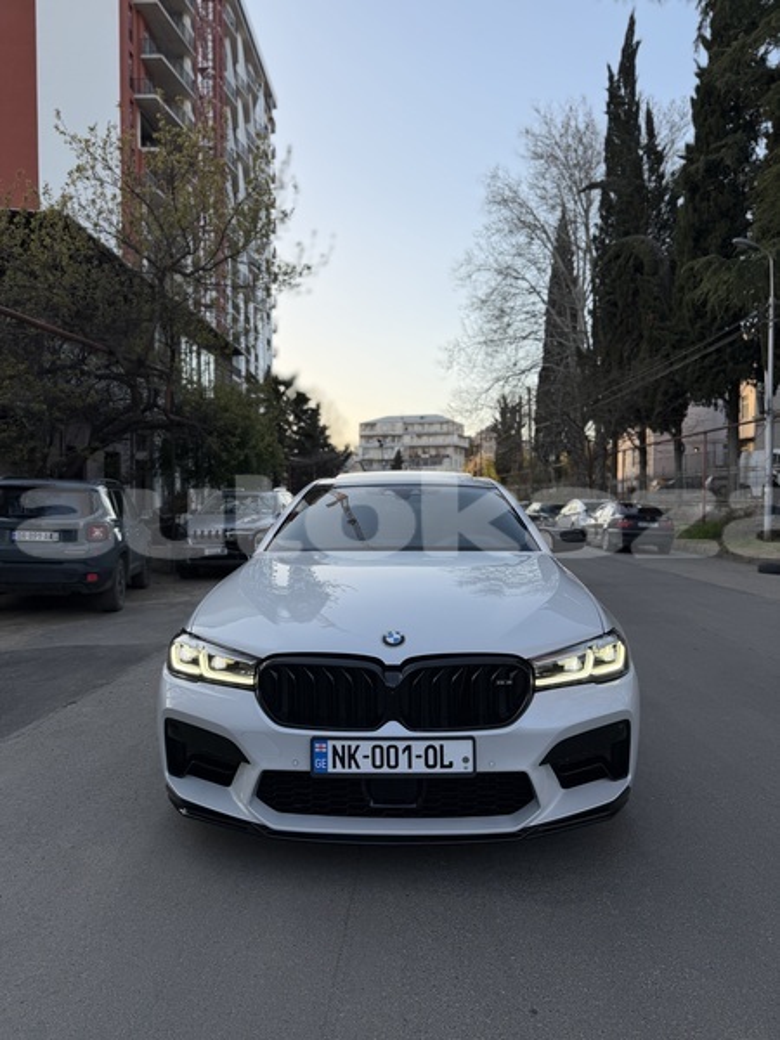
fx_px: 721
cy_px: 520
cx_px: 390
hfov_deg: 56.8
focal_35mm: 24
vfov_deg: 71.6
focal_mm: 6.76
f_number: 1.78
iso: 100
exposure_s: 1/822
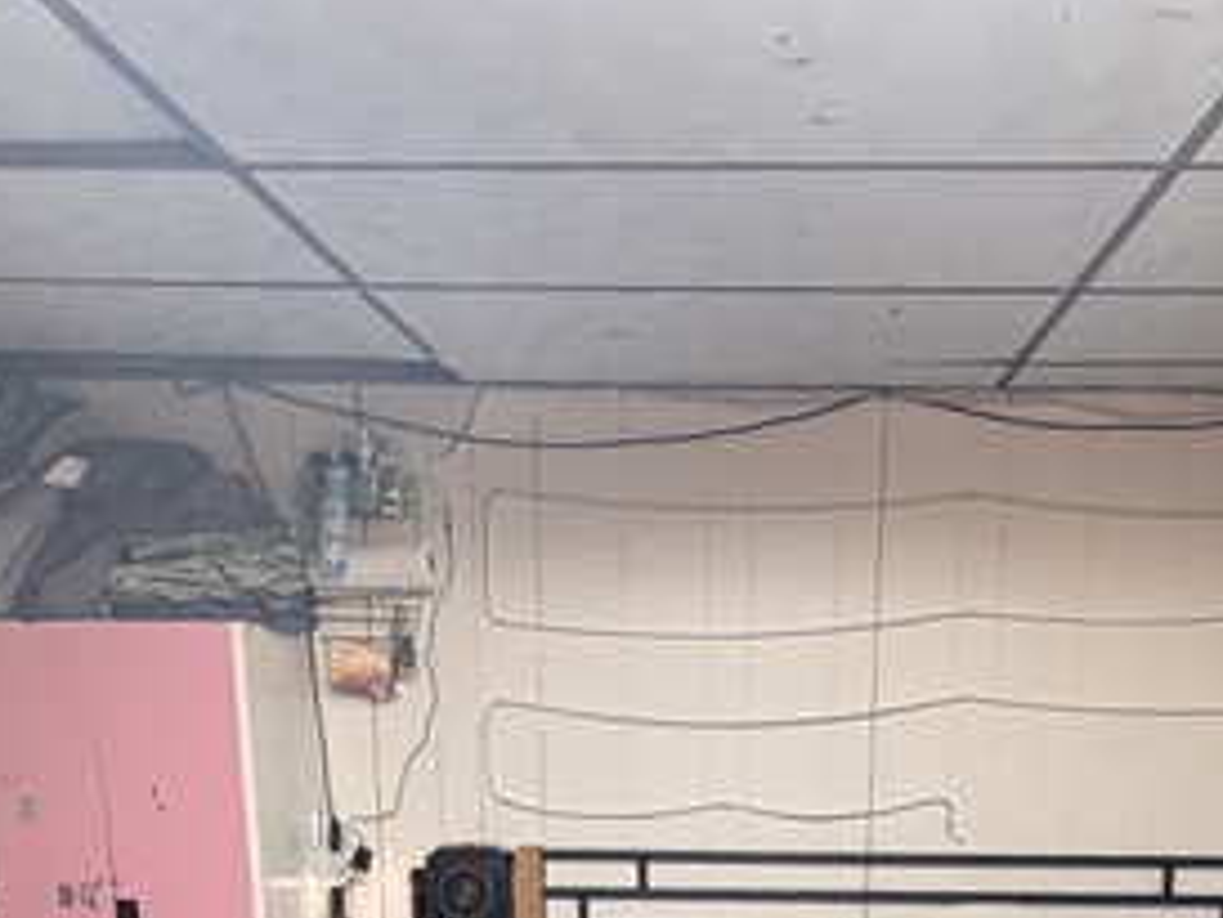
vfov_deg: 30.8
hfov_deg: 45.4
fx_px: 1449
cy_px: 1043
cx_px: 762
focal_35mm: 41
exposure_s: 1/60
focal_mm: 2.22
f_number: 2.2
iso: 400
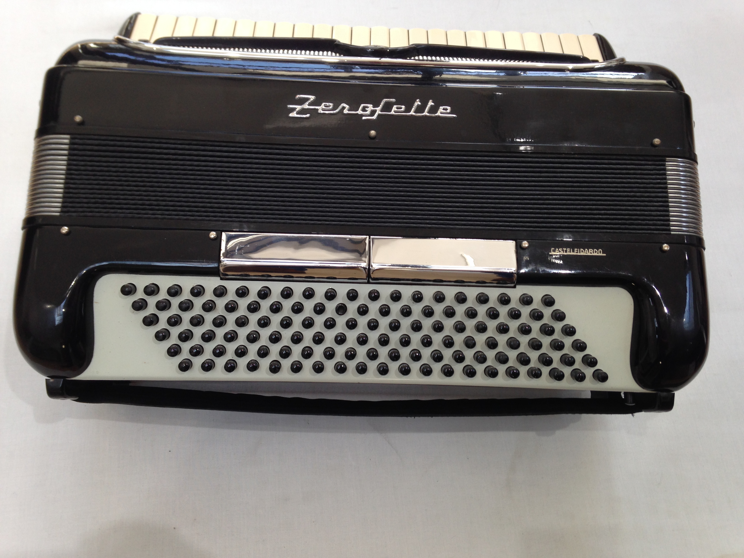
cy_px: 279
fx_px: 709
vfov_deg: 42.9
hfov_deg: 55.4
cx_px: 372
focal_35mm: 33
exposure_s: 1/40
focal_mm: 4.12
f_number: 2.4
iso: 50
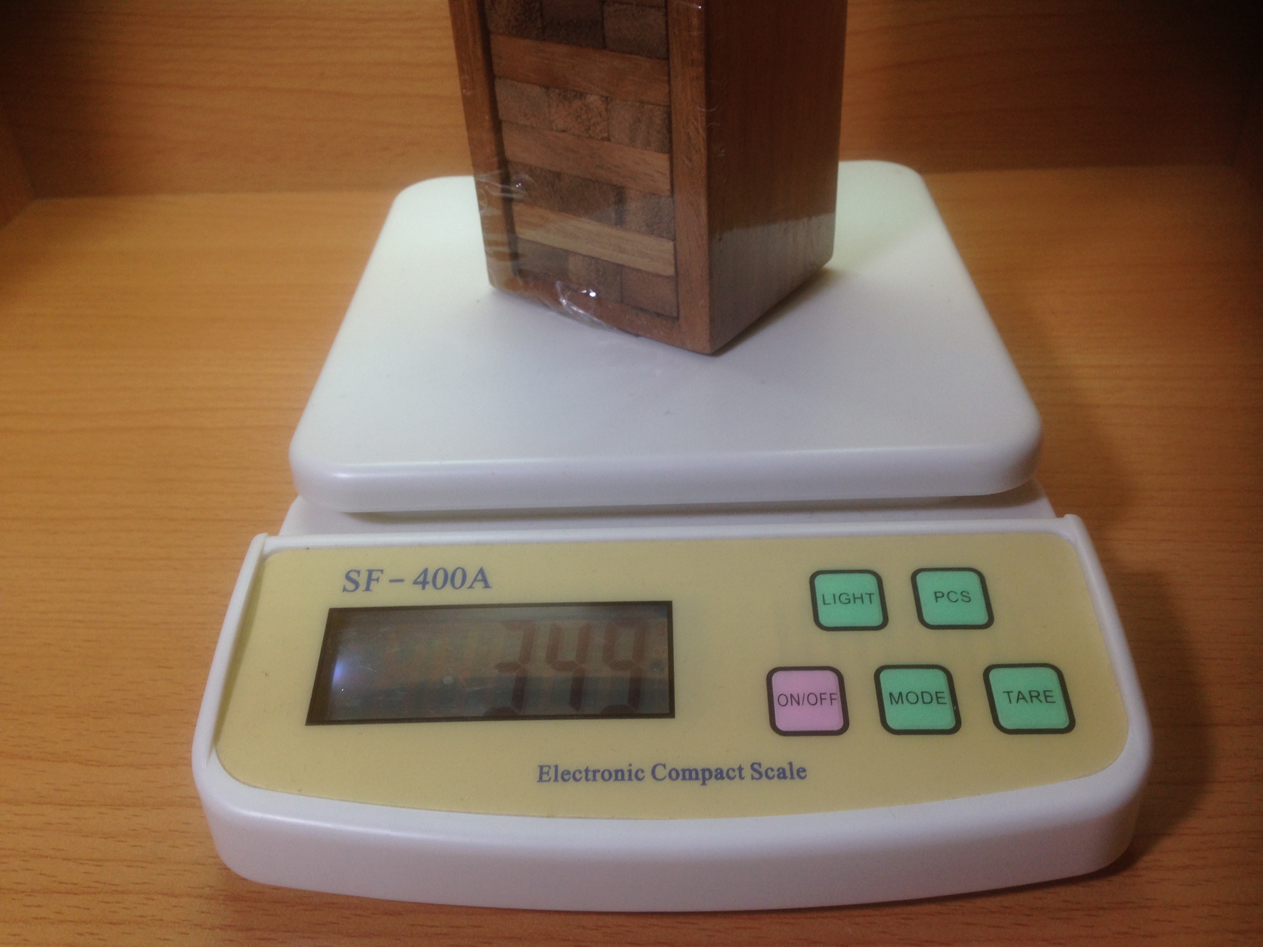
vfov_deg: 42.9
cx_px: 632
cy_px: 474
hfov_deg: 55.4
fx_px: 1204
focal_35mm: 33
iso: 50
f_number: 2.4
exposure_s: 1/40
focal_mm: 4.12
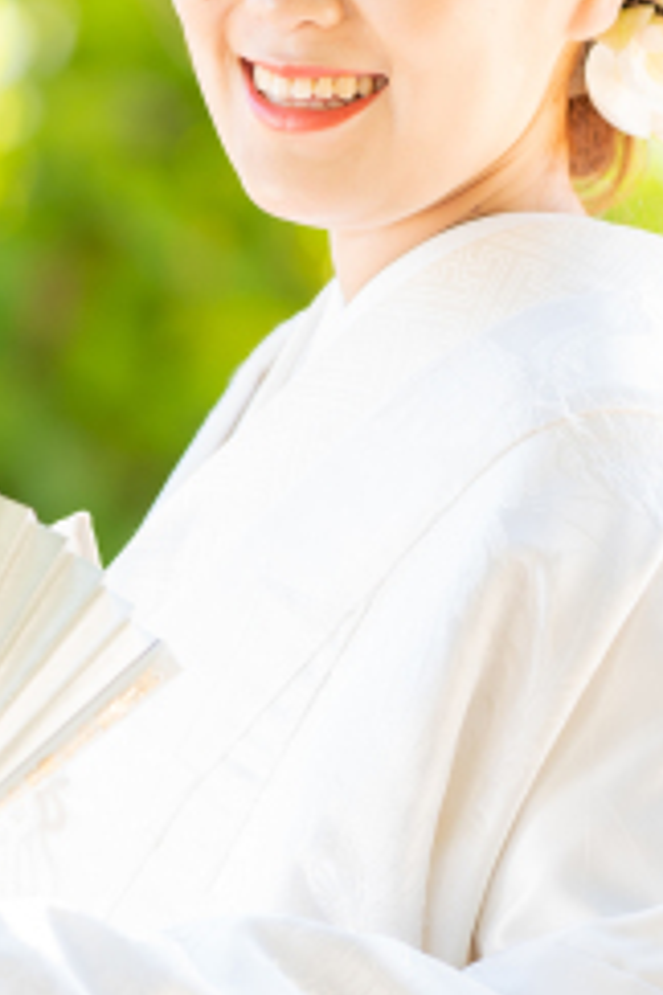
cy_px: 268
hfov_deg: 3.1
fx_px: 12265
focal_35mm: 444
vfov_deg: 4.6
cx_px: 462
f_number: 2
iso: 250
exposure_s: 1/500
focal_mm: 135
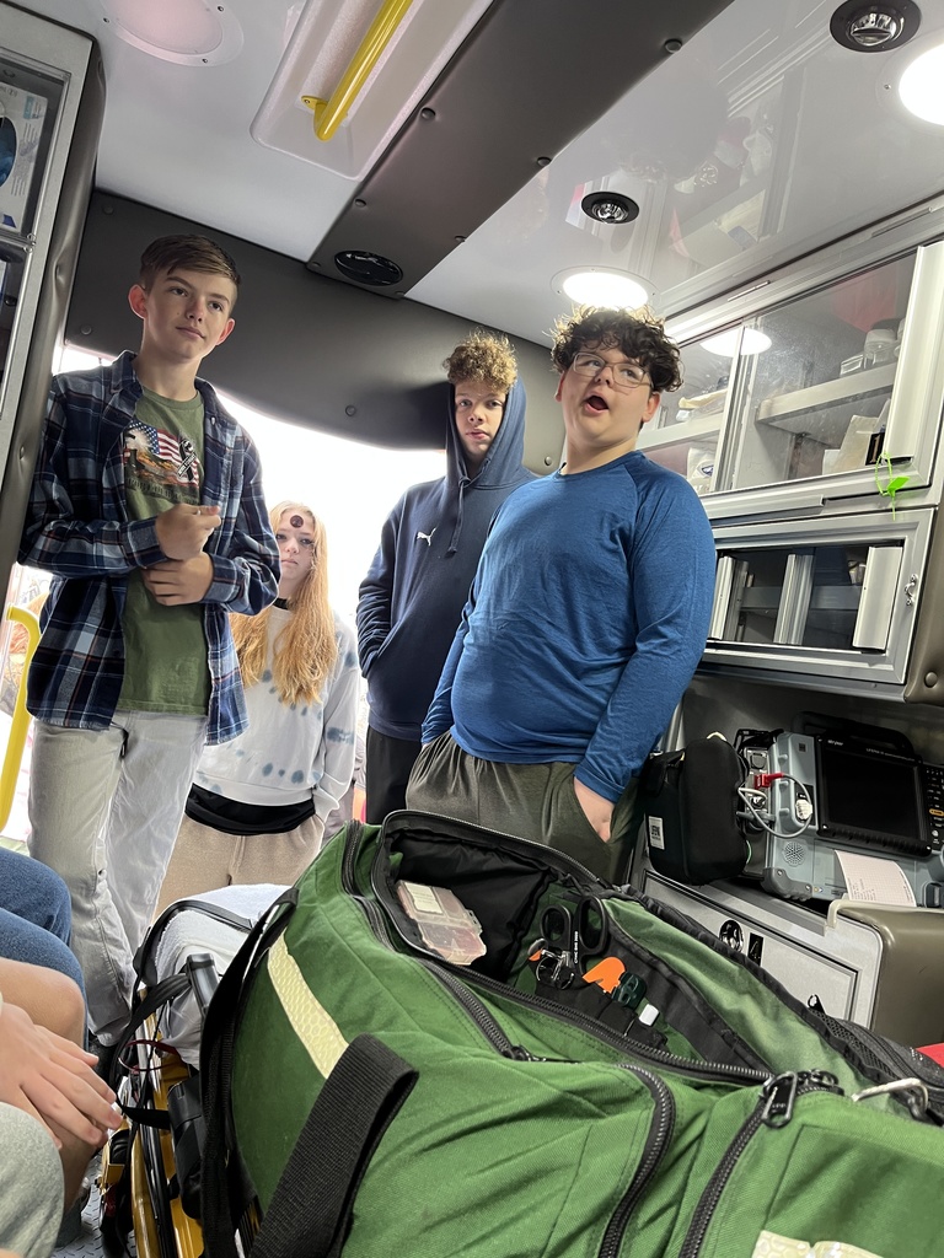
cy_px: 629
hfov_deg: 53.1
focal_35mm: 26
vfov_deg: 67.3
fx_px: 945
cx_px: 472
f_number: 1.6
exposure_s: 1/64
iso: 125
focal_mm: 5.1
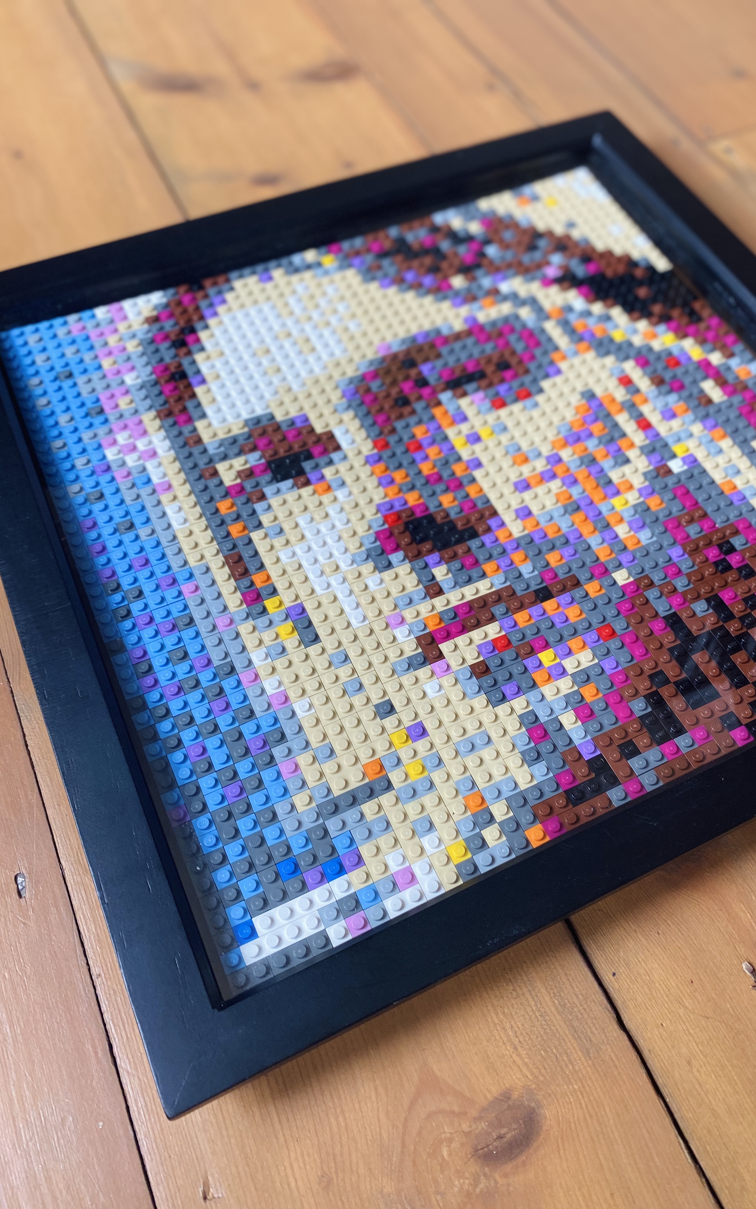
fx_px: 923
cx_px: 444
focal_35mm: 28
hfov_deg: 44.4
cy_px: 613
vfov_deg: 66.5
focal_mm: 4.25
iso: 125
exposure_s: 1/108
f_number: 1.8
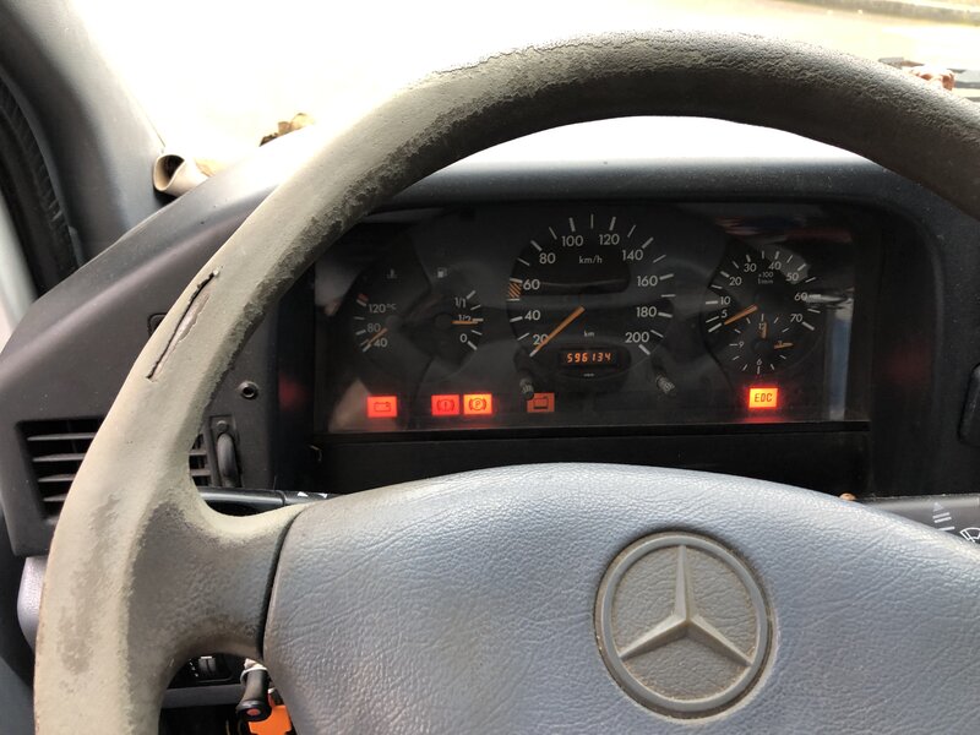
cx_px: 490
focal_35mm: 28
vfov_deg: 49.7
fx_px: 793
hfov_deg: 63.4
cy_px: 368
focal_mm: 3.99
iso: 40
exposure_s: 1/24
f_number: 1.8
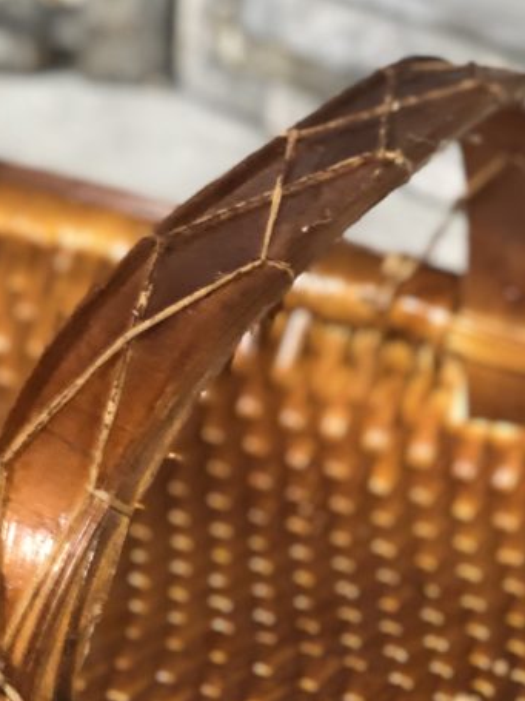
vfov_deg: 16.6
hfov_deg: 12.6
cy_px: 615
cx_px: 157
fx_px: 2367
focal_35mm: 117
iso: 160
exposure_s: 1/17
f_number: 2.4
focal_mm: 6
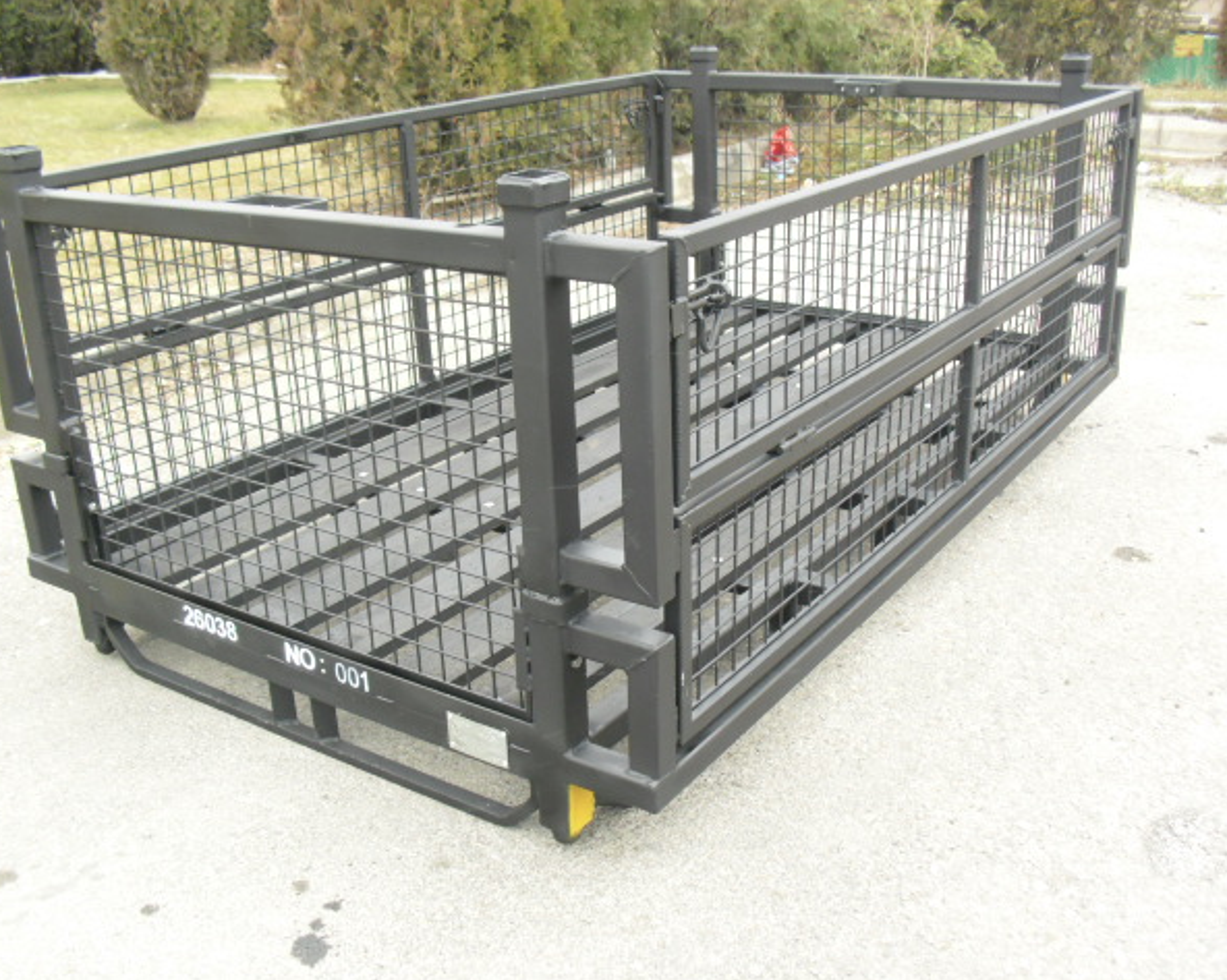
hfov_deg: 48.0
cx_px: 599
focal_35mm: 38
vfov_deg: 39.1
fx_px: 1379
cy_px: 493
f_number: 3.1
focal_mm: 6.3
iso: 200
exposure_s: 1/100
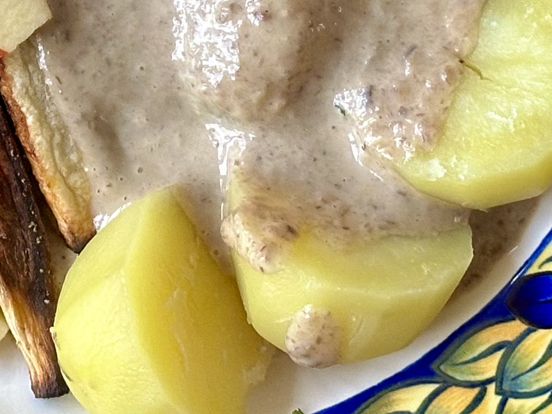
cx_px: 155
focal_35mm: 172
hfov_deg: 11.5
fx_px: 2743
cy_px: -62
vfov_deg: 8.6
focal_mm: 6.86
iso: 250
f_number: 1.78
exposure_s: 1/33
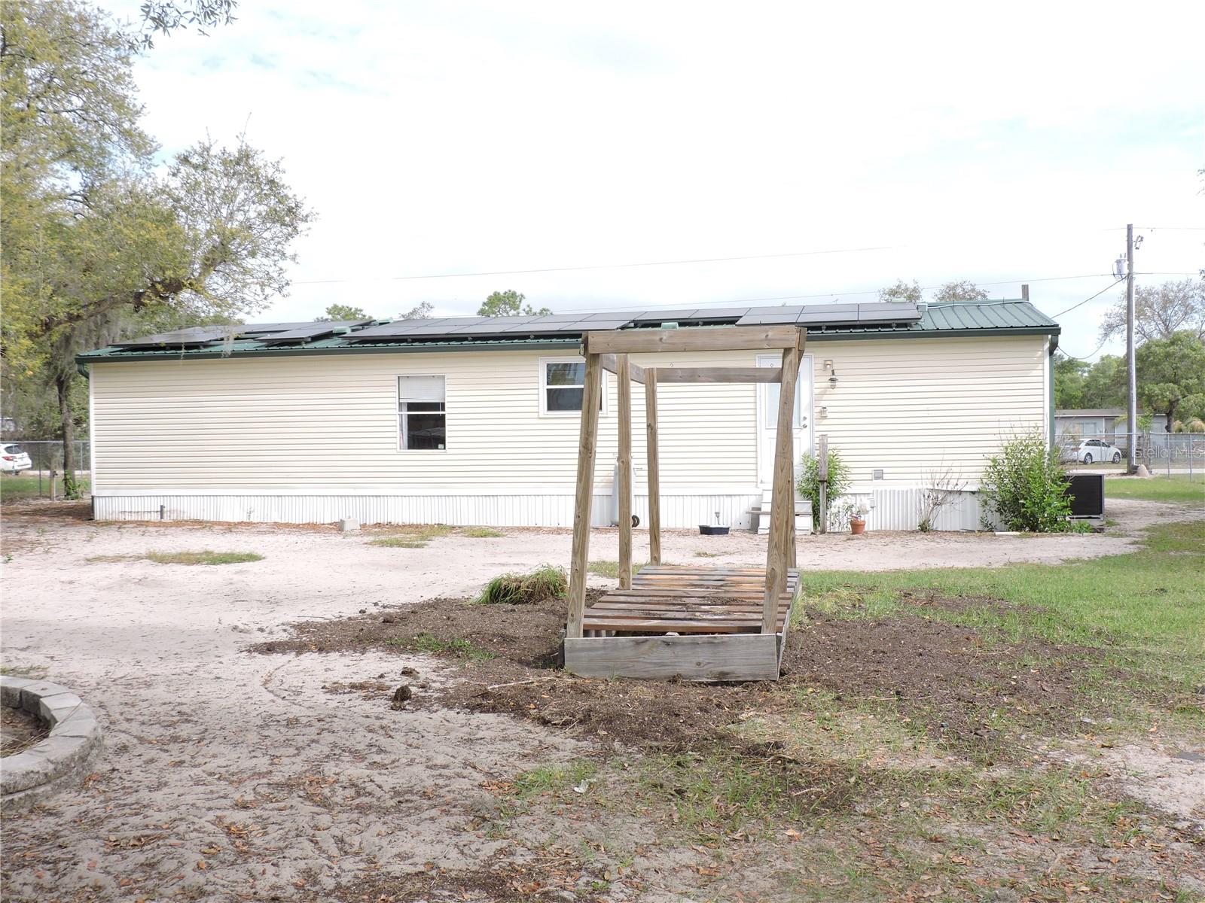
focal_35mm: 35
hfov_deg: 52.6
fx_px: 1218
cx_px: 602
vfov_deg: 40.7
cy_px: 452
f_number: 3.3
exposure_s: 1/500
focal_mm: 6.2
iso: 100
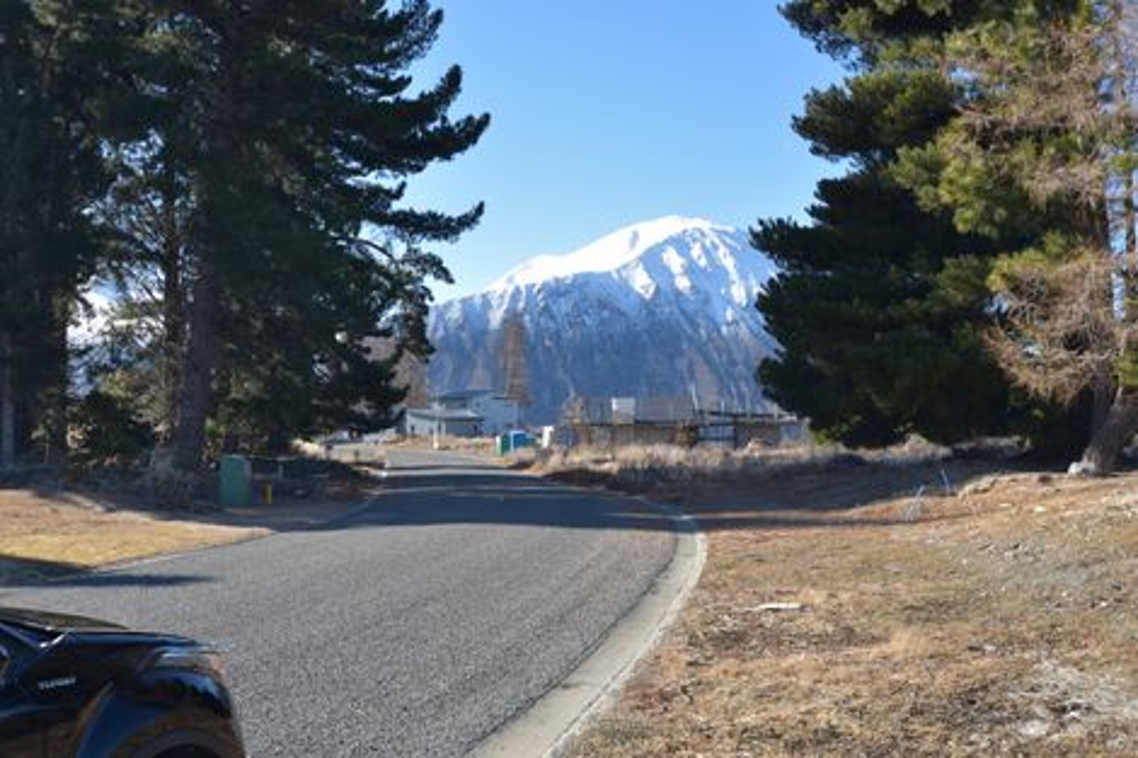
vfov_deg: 36.8
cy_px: 379
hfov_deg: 53.1
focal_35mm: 36
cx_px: 569
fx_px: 1138
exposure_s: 1/200
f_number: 7.1
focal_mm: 24
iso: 100
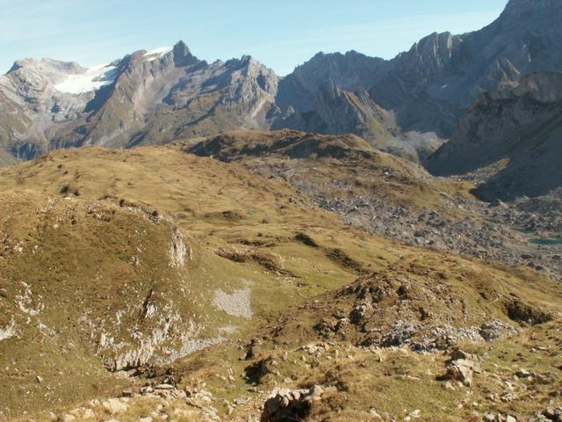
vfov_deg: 40.7
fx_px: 568
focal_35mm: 35
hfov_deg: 52.6
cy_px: 211
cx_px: 281
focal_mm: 5.86
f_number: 8
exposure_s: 1/100
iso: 50
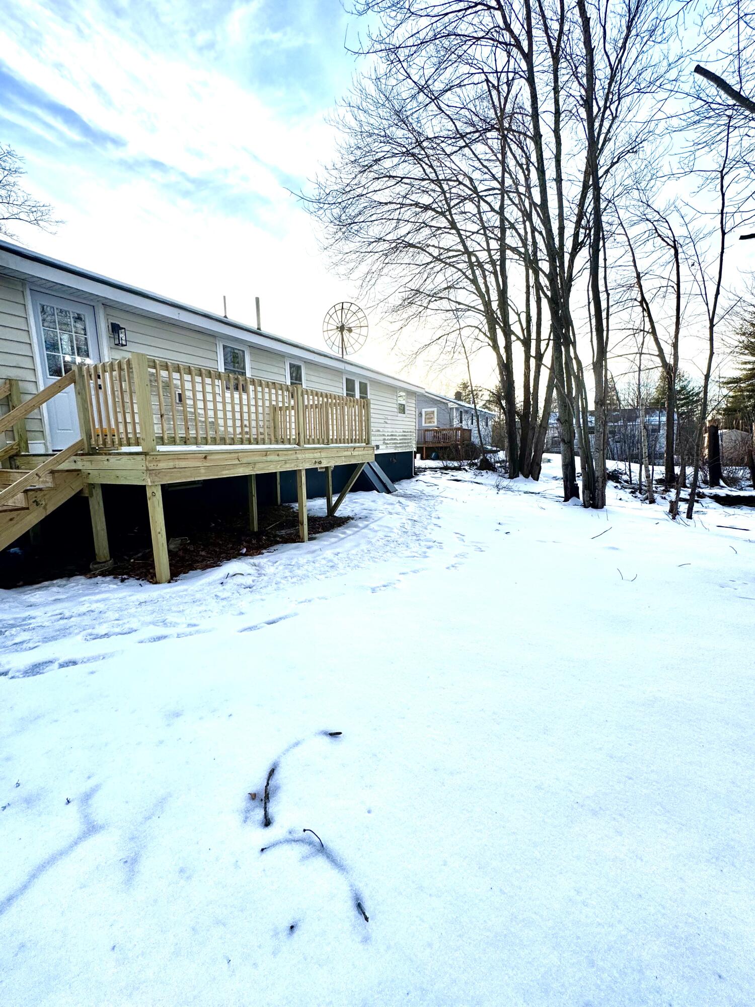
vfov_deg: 102.1
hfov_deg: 85.7
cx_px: 378
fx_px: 407
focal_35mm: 14
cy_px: 504
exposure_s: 1/713
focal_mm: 2.22
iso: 40
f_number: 2.2
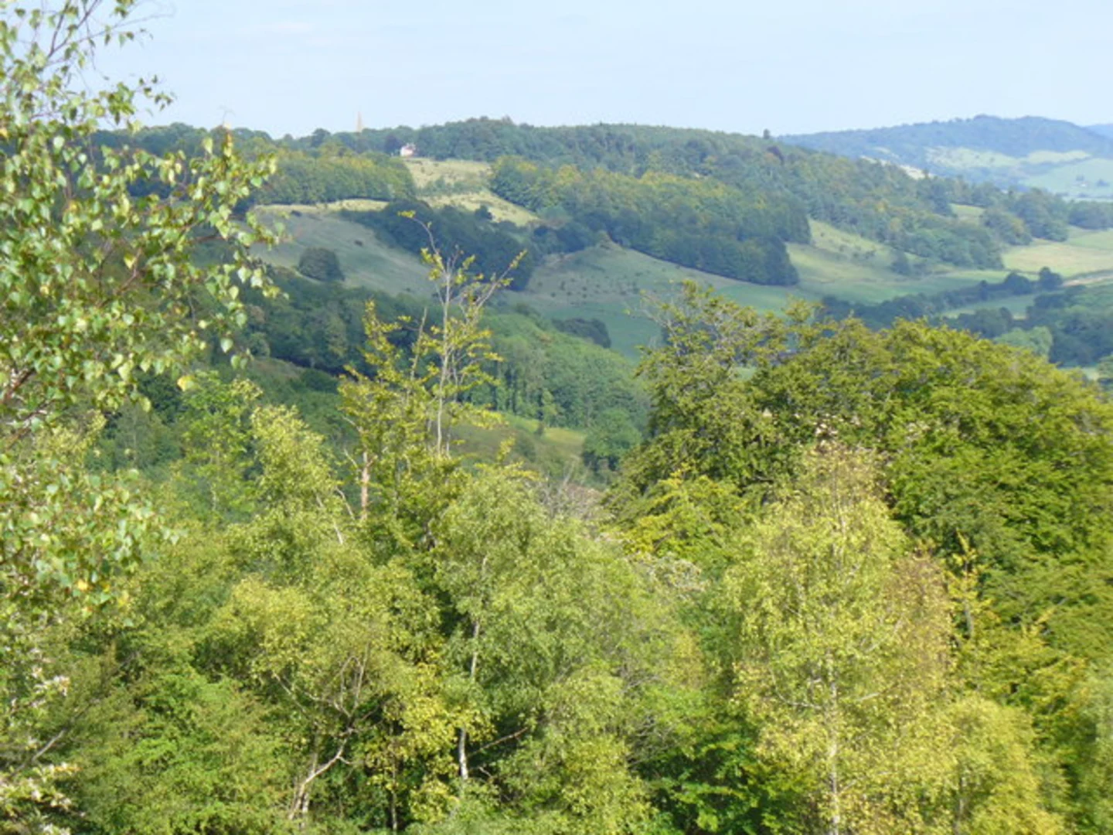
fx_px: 3344
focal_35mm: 104
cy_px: 418
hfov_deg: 18.9
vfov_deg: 14.2
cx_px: 556
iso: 80
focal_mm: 17.2
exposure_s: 1/500
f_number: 3.5
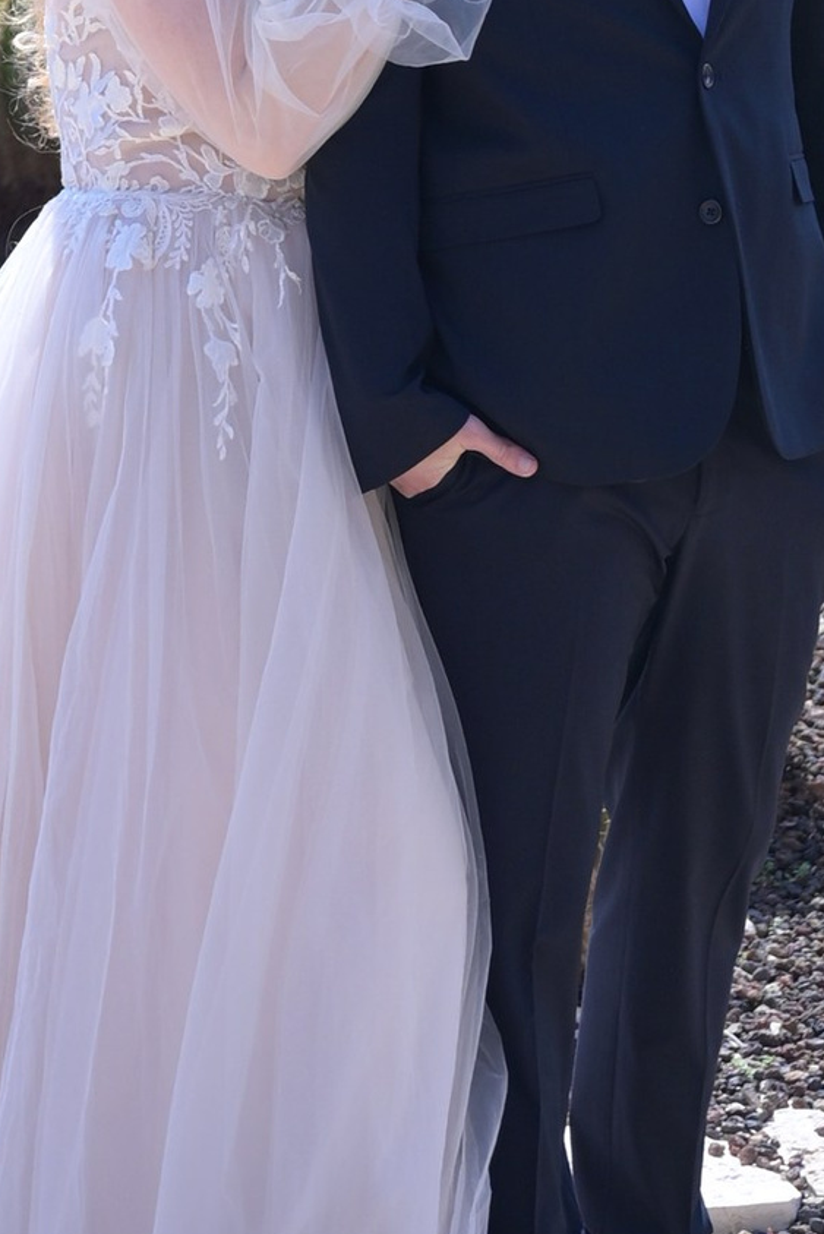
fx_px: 6240
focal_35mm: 182
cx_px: -78
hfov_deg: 7.5
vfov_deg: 10.9
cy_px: -587
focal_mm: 40
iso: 100
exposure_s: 1/800
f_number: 3.2
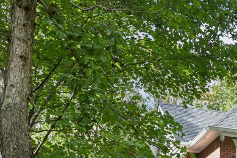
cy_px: 199
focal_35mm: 99
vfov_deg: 13.4
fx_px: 652
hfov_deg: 18.5
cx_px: 345
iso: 400
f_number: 8
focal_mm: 27
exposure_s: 1/200
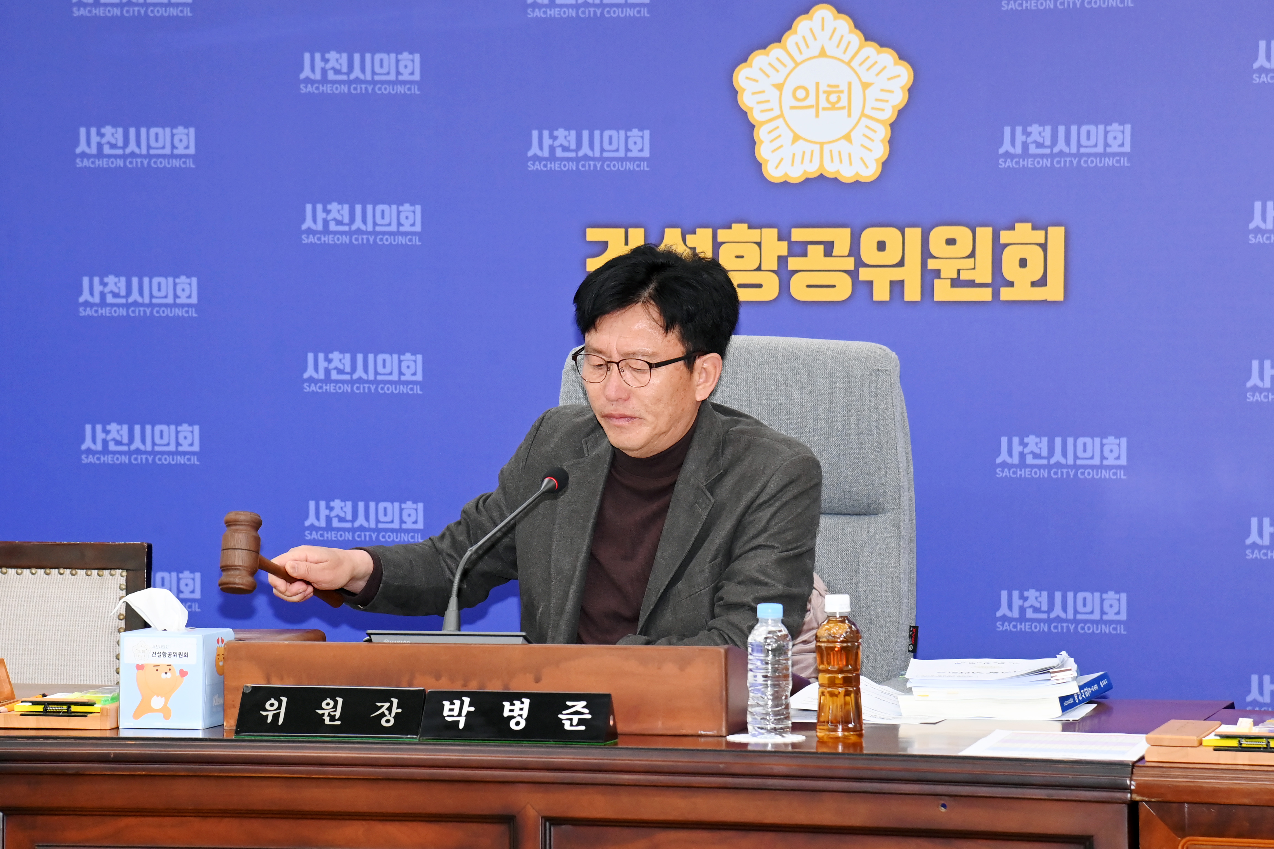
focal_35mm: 120
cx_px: 637
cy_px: 424
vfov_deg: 11.4
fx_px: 4246
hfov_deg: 17.1
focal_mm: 120
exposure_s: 1/250
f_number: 6.3
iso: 3200
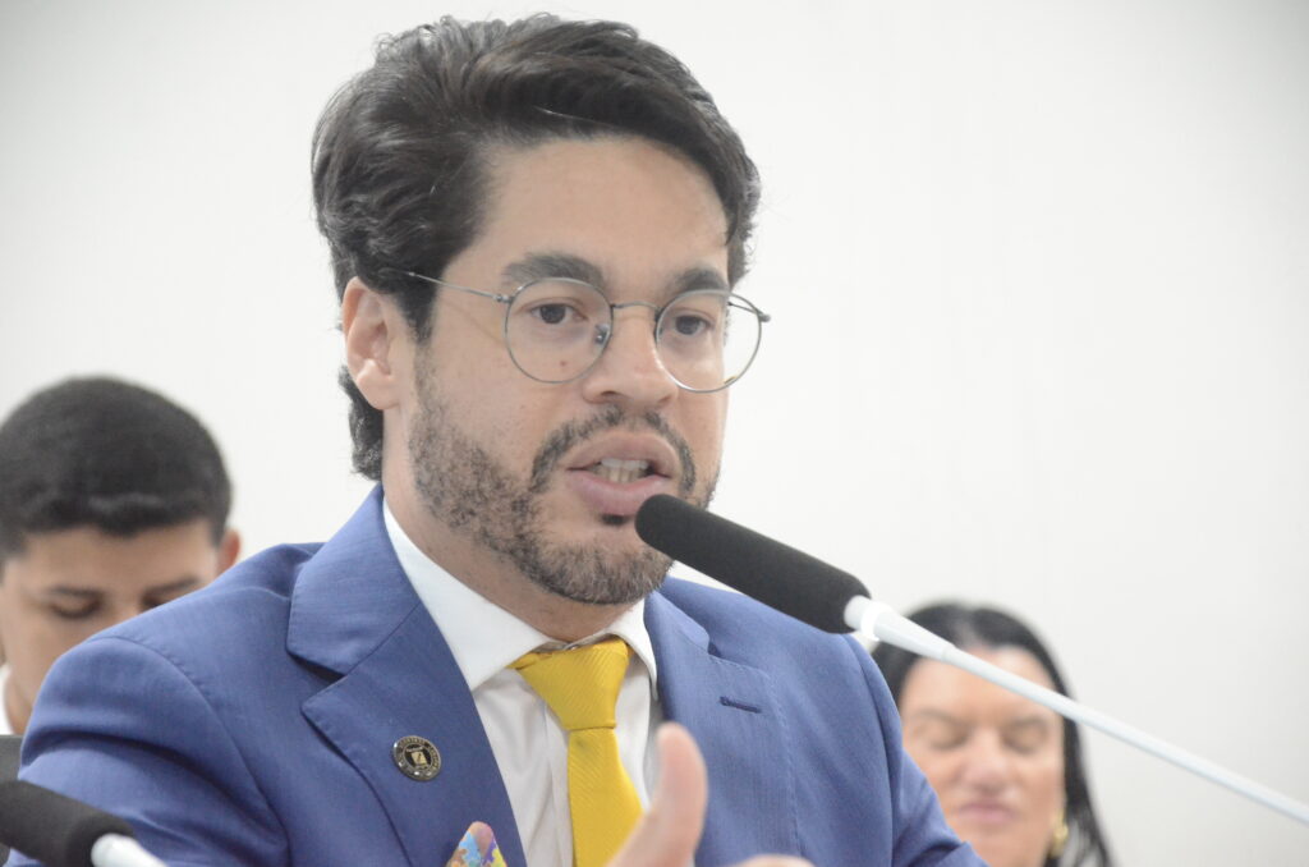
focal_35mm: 147
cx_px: 654
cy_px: 434
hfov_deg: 14.0
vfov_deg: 9.3
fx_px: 5333
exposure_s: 1/60
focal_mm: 98
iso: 6400
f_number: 5.6
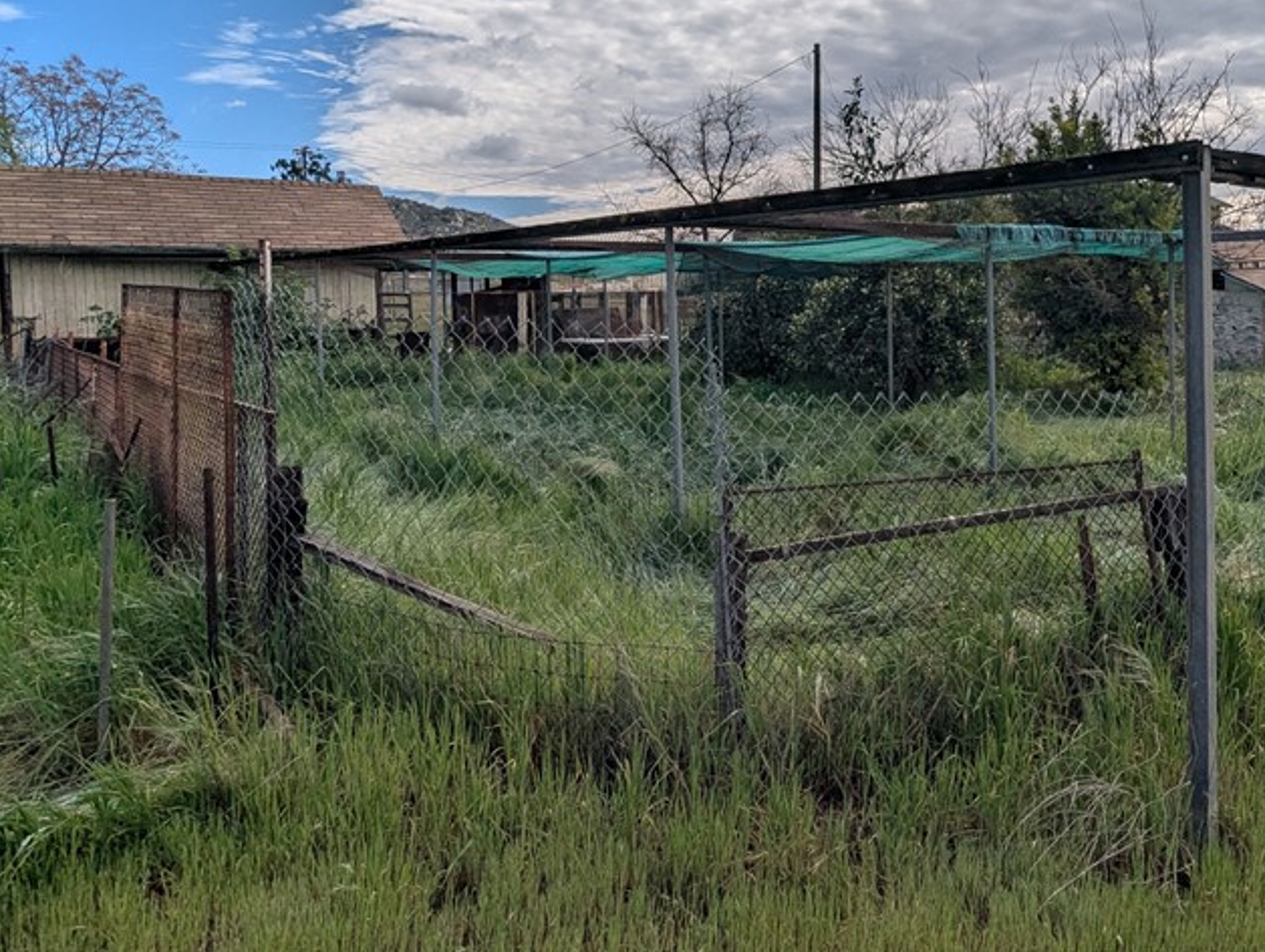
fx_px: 952
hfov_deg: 65.6
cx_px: 831
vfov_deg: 52.4
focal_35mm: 26
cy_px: 332
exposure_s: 1/4149
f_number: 2.2
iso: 51
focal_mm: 2.35
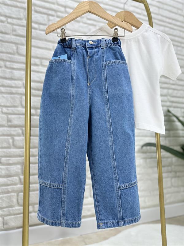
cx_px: 92
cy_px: 123
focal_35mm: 24
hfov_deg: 56.8
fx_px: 170
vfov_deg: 71.6
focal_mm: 6.86
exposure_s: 1/100
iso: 100
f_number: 1.78
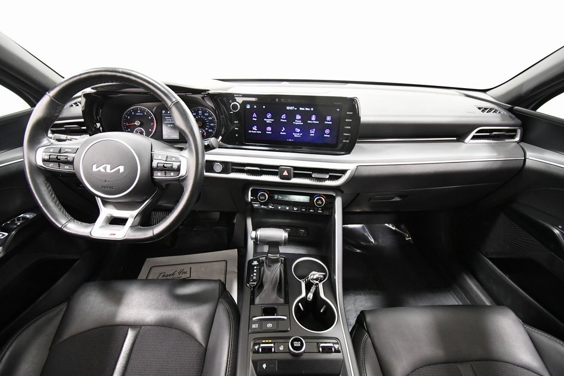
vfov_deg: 77.3
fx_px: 235
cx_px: 282
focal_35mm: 15
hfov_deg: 100.4
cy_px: 188
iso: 4000
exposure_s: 1/60
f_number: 4.5
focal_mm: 10
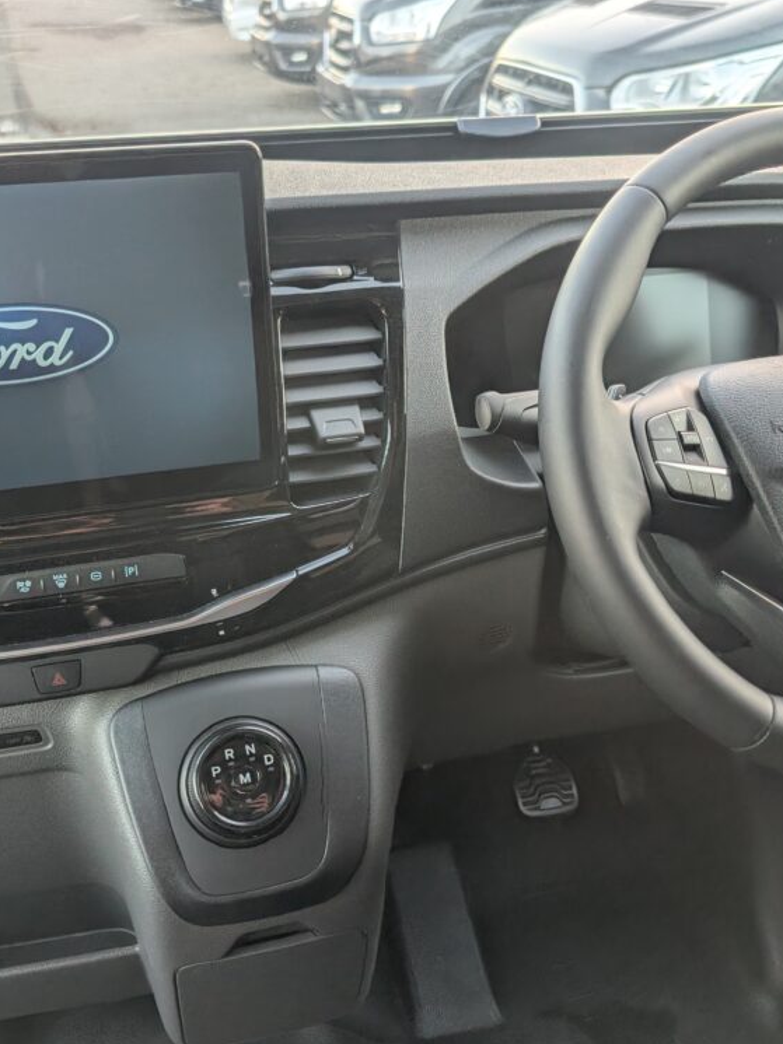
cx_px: 356
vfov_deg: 55.4
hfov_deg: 42.9
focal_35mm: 33
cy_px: 513
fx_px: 996
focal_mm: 6.9
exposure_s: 1/188
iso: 148
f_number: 1.68
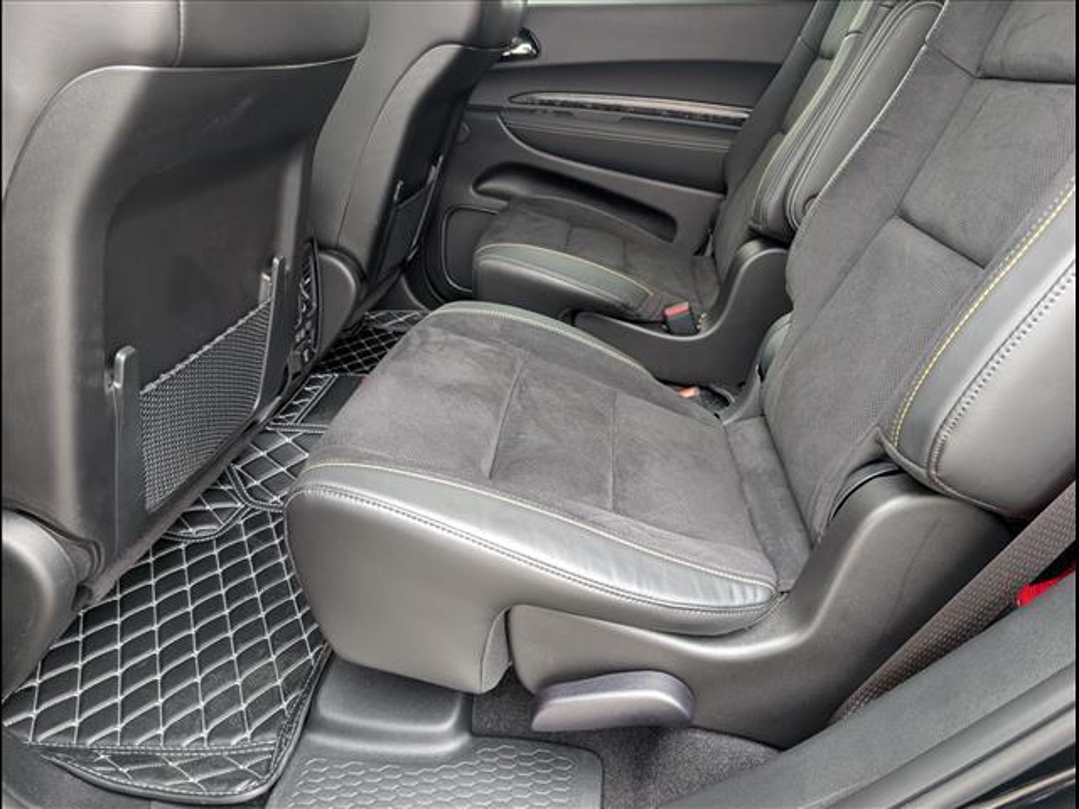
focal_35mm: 24
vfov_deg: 56.8
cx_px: 540
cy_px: 404
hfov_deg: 71.6
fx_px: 748
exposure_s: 1/244
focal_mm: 6.9
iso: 1074
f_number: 1.68
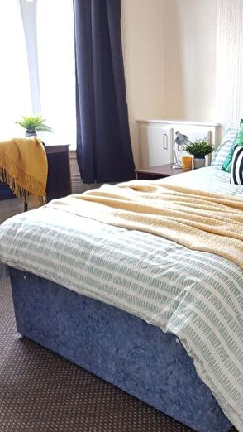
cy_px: 216
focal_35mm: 38
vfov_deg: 52.8
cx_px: 206
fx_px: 435
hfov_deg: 30.2
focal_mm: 4.2
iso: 160
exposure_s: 1/50
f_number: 1.7
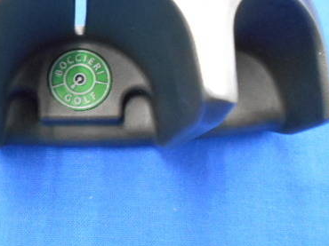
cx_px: 67
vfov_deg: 31.8
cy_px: 78
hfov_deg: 40.4
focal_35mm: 45
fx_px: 427
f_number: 3.2
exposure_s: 1/30
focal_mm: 4.6
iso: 800
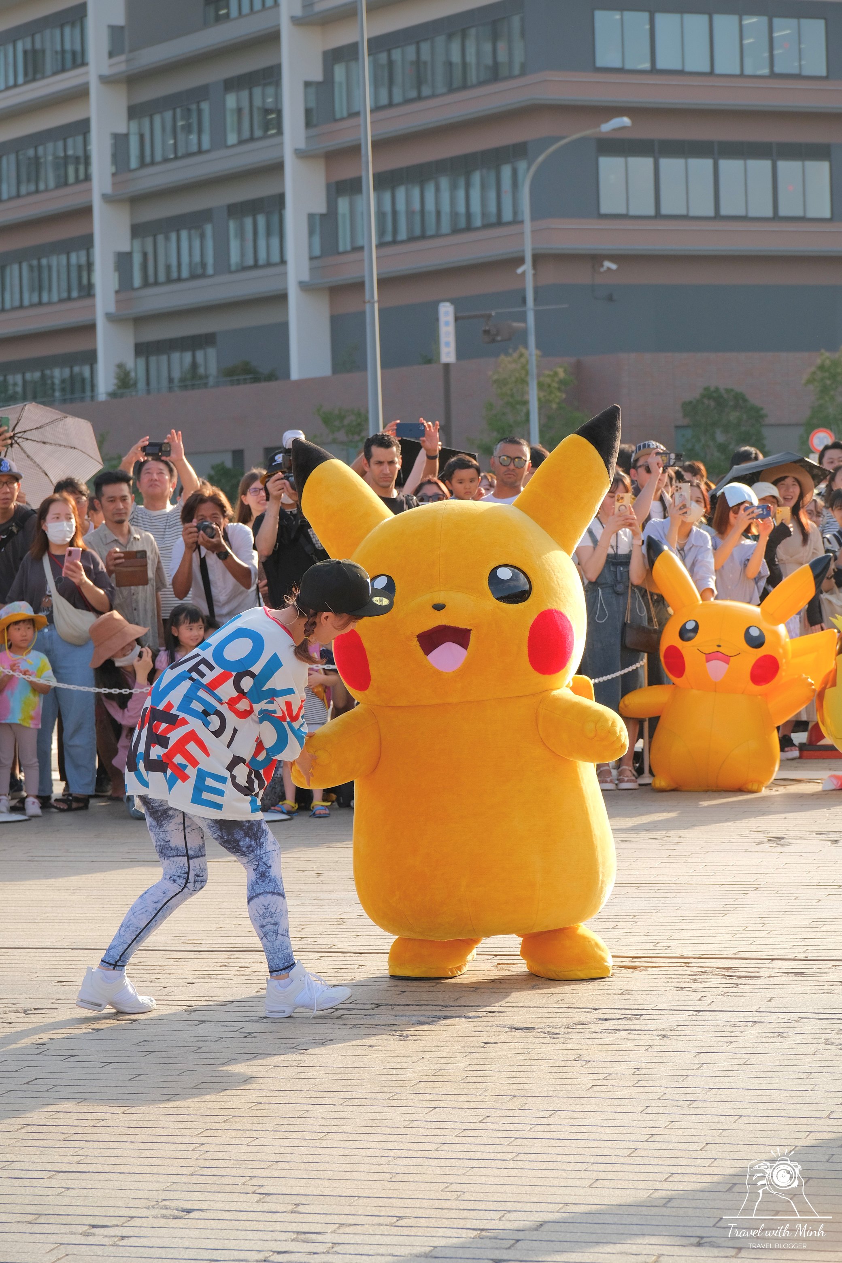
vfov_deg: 19.5
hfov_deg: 13.0
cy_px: 632
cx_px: 421
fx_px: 3683
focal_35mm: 105
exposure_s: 1/900
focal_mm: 70
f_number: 5.6
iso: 800
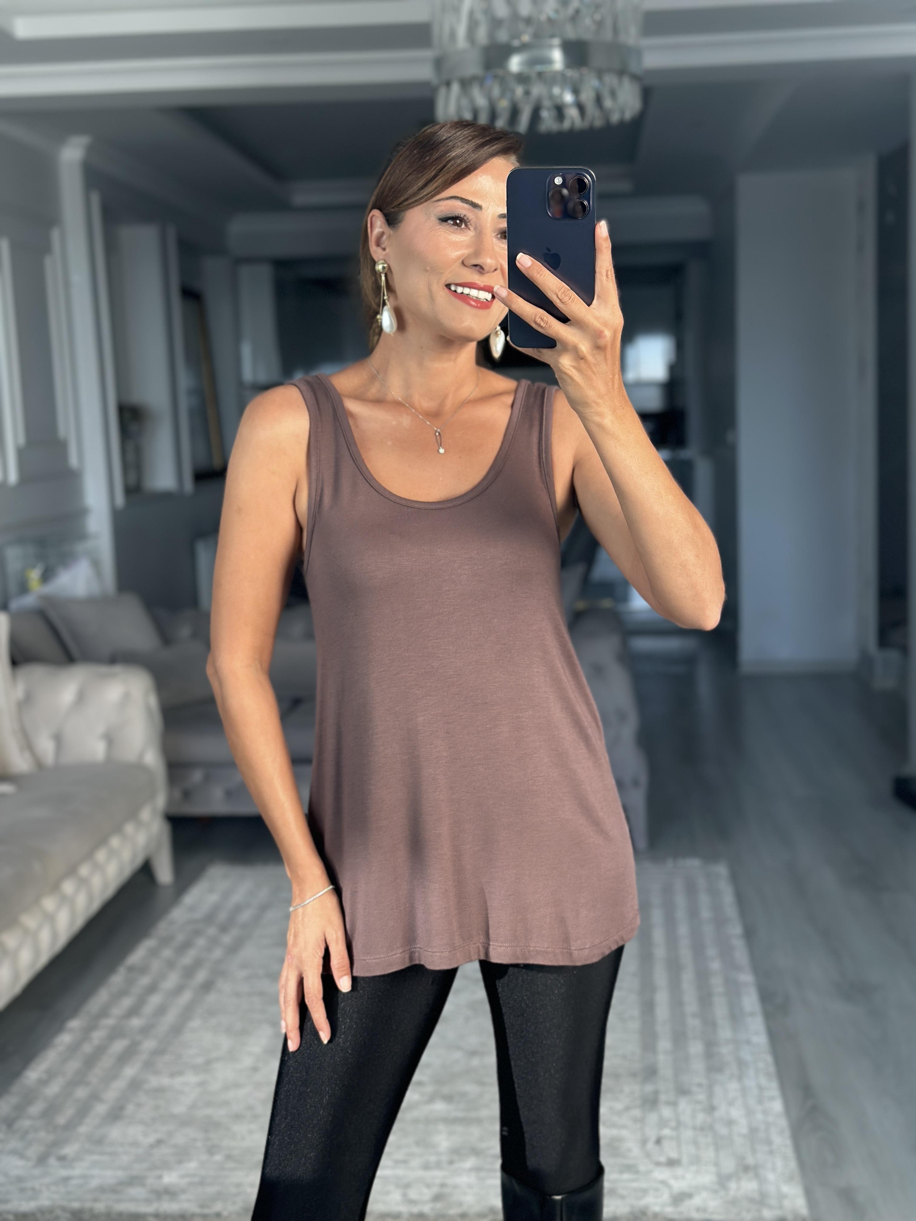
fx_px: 1694
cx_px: 458
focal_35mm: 48
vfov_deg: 39.7
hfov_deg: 30.3
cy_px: 610
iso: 80
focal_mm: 6.86
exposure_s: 1/184
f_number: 1.78
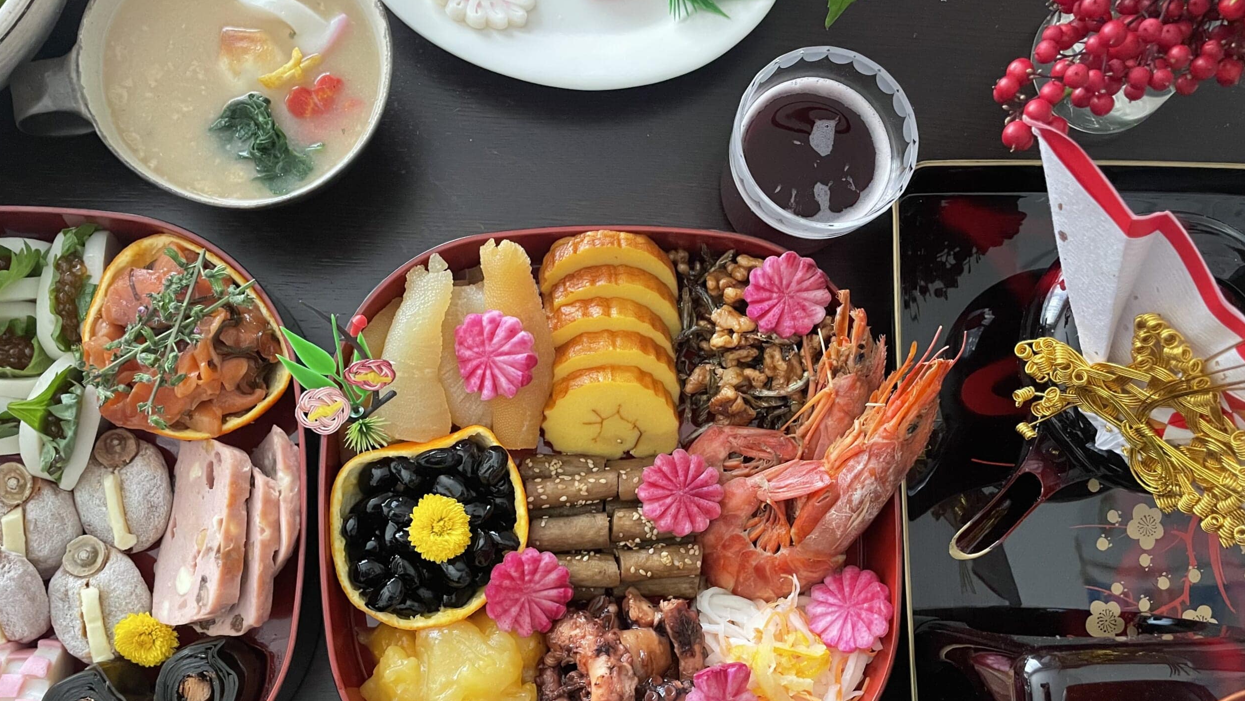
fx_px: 957
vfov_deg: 39.8
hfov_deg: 66.1
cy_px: 459
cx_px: 615
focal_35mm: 29
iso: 500
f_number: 1.6
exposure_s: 1/56
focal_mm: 4.2
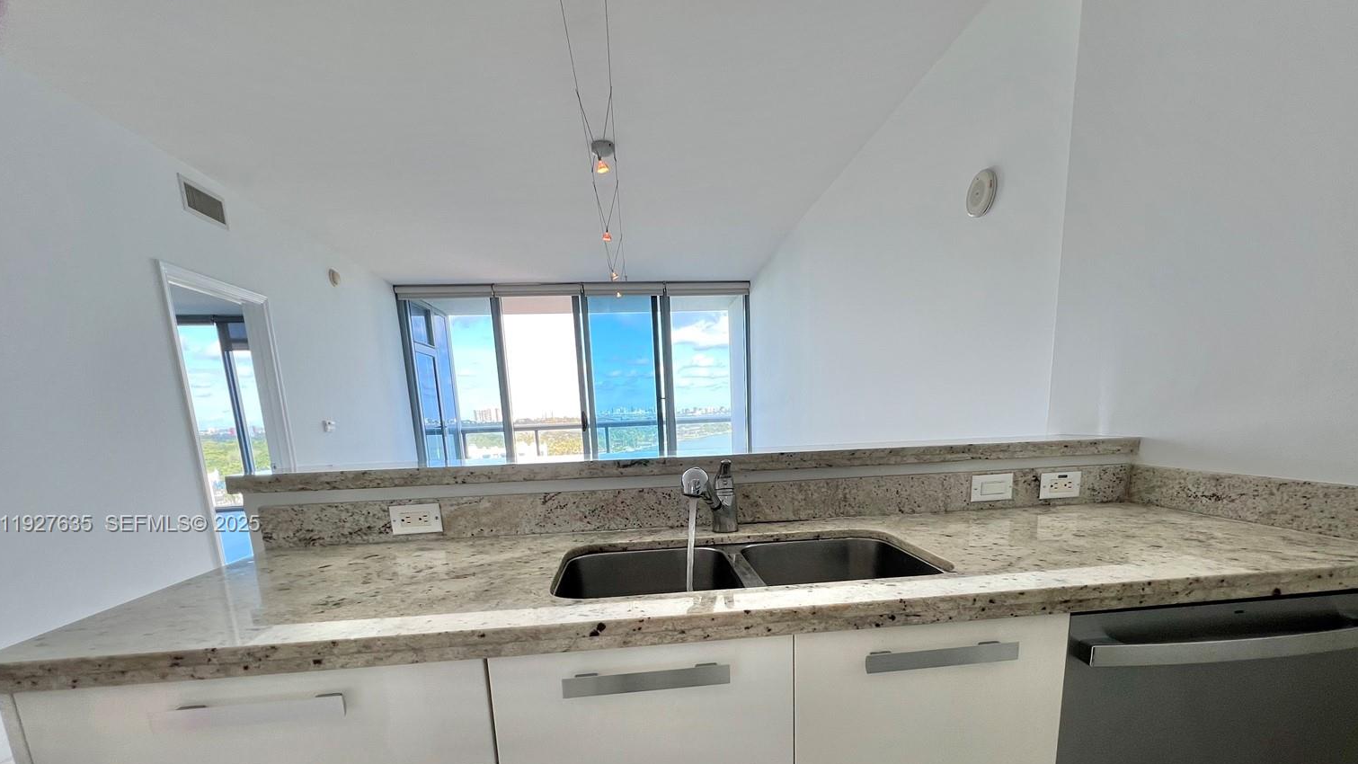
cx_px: 699
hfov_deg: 103.0
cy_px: 525
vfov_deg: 68.1
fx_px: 540
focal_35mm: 15
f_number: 1.8
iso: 40
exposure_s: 1/120
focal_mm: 1.57
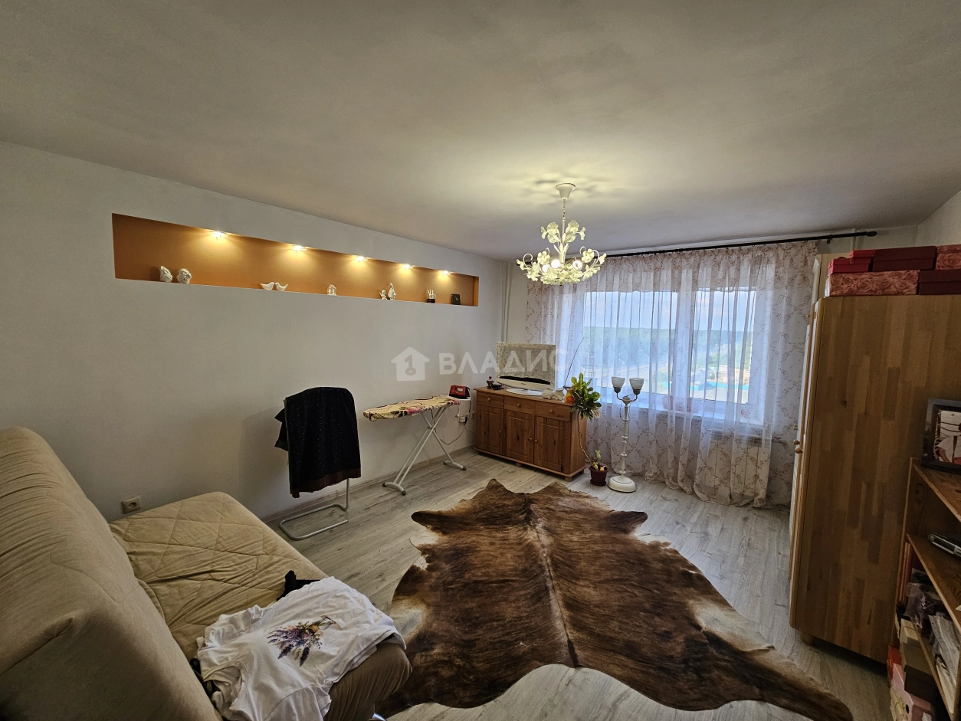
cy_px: 360
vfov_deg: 89.9
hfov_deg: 106.2
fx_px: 361
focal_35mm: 13
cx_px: 480
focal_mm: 2.2
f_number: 2.2
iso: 160
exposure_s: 1/71
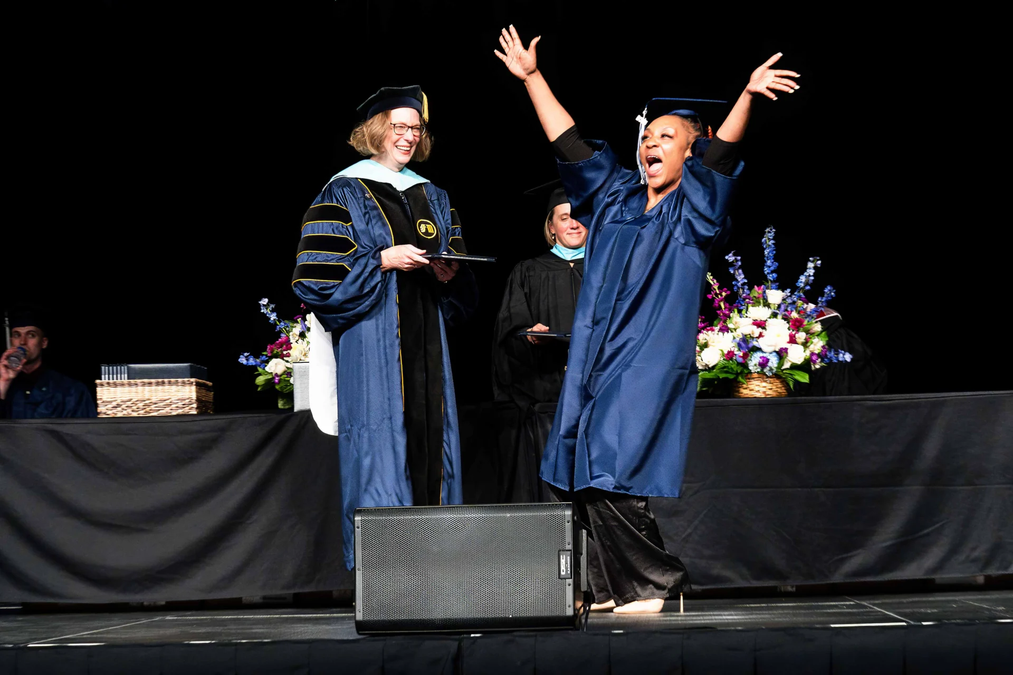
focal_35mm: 115
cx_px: 506
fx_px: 3236
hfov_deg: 17.8
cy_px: 338
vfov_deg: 11.9
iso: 5000
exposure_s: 1/160
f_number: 8
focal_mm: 77
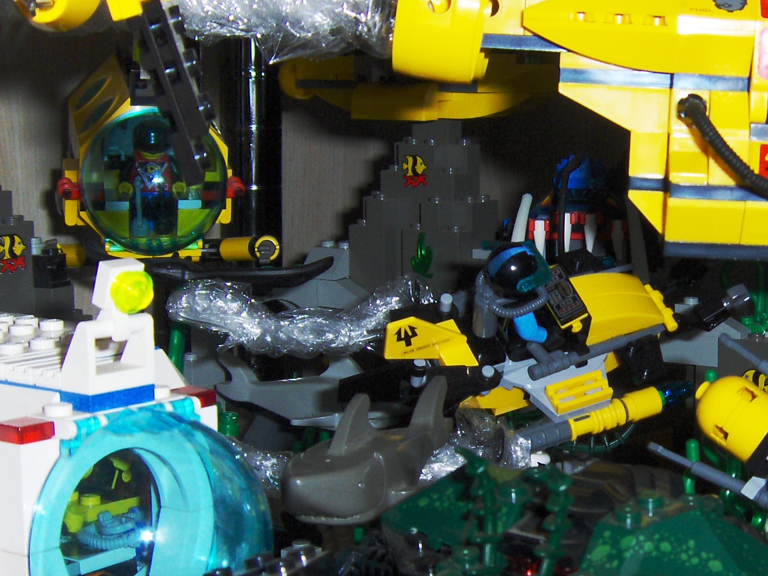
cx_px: 615
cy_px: 278
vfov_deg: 18.4
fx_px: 1775
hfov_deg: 24.0
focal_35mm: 80
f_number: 5.5
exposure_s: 1/60
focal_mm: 7.5
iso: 100
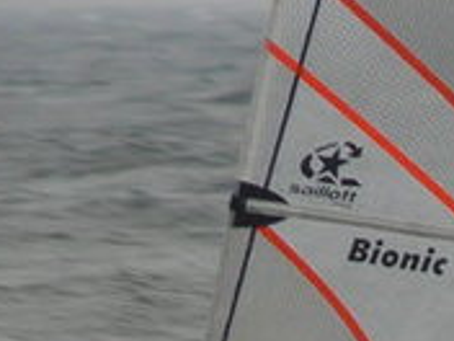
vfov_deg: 0.8
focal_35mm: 1786
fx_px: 23424
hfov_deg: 1.1
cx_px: 771
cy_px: 530
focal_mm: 56.4
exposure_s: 1/100
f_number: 3.6
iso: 100
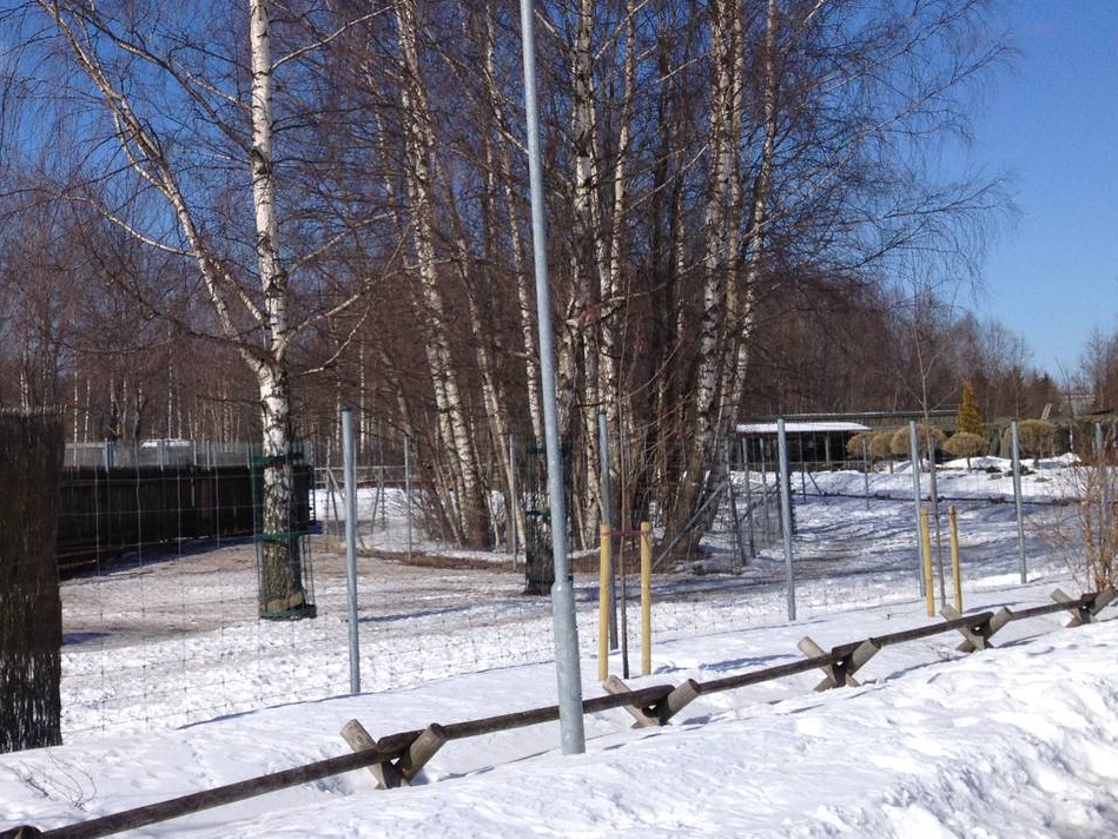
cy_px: 292
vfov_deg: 24.7
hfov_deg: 31.9
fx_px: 1906
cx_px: 233
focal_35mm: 59
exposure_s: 1/3247
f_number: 2.4
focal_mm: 4.28
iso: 50
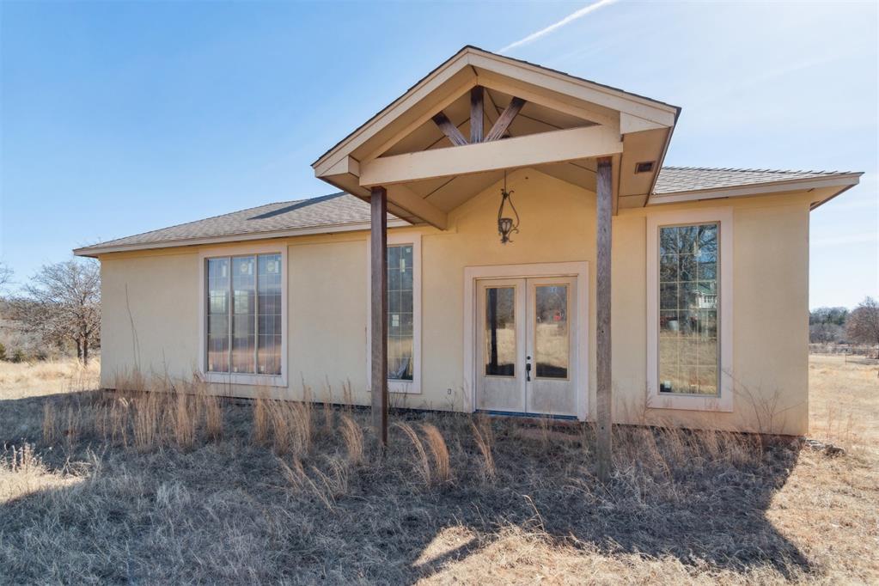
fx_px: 403
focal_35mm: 16
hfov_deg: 95.0
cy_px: 293
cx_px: 440
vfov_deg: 72.1
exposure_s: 1/500
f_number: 9
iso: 100
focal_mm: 11
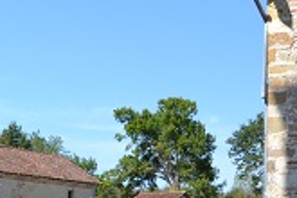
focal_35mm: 98
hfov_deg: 20.1
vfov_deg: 13.9
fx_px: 808
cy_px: 131
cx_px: -9
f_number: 7.1
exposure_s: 1/200
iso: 100
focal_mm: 18
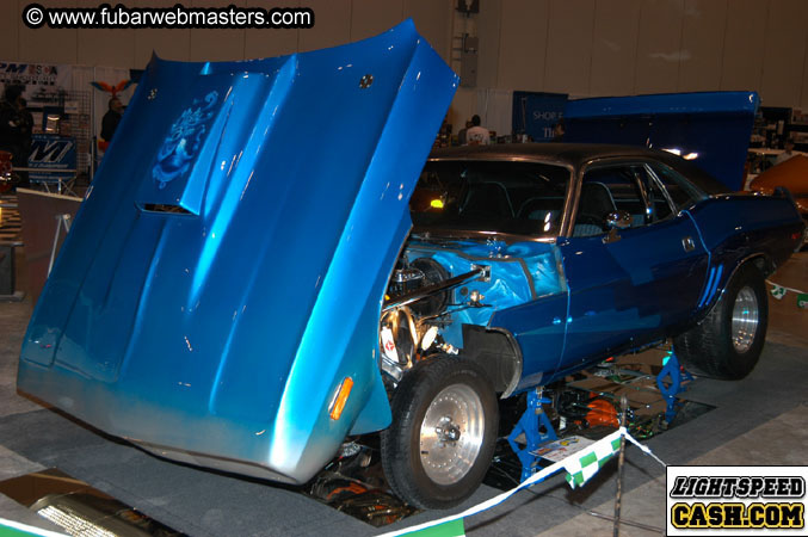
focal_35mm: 45
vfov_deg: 29.8
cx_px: 404
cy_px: 268
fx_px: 1009
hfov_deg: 43.6
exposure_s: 1/60
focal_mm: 30
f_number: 5
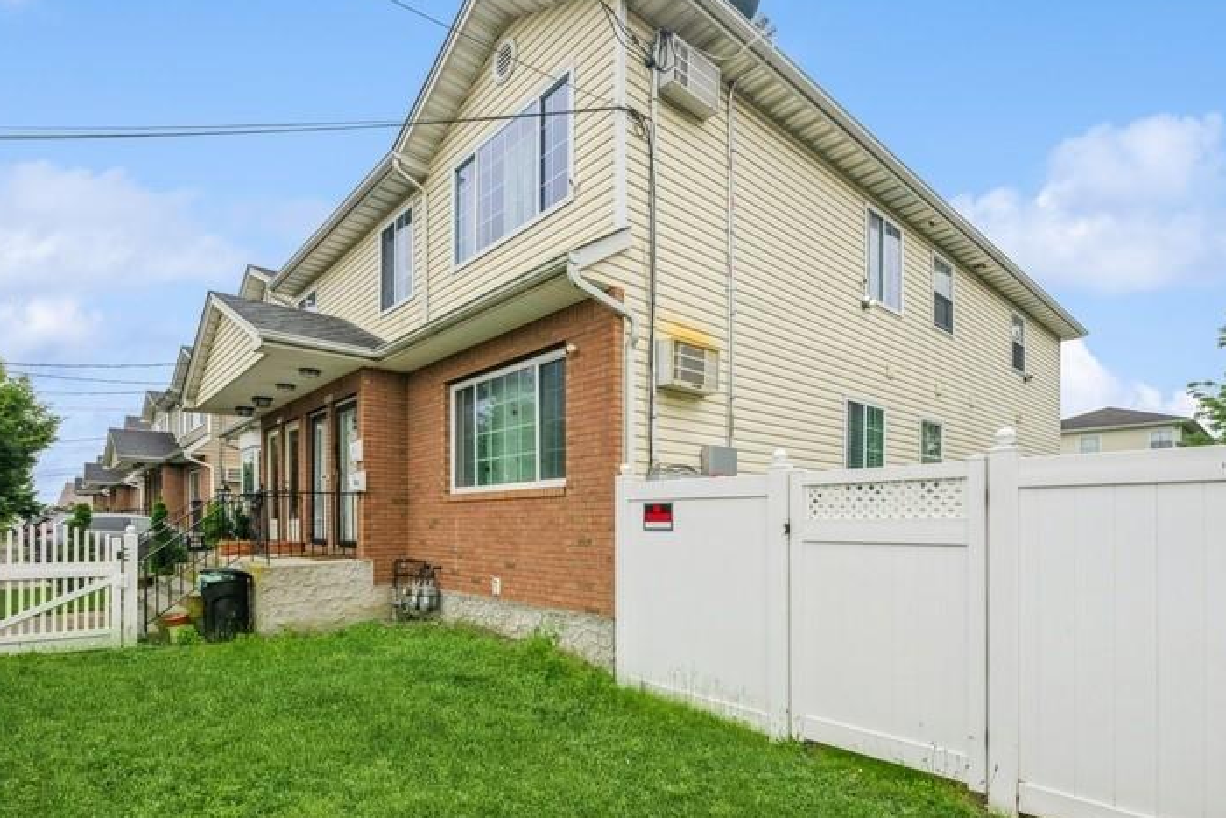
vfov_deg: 66.4
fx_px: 613
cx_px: 601
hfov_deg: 90.0
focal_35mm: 18
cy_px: 510
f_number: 11
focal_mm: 14
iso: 400
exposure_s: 1/250
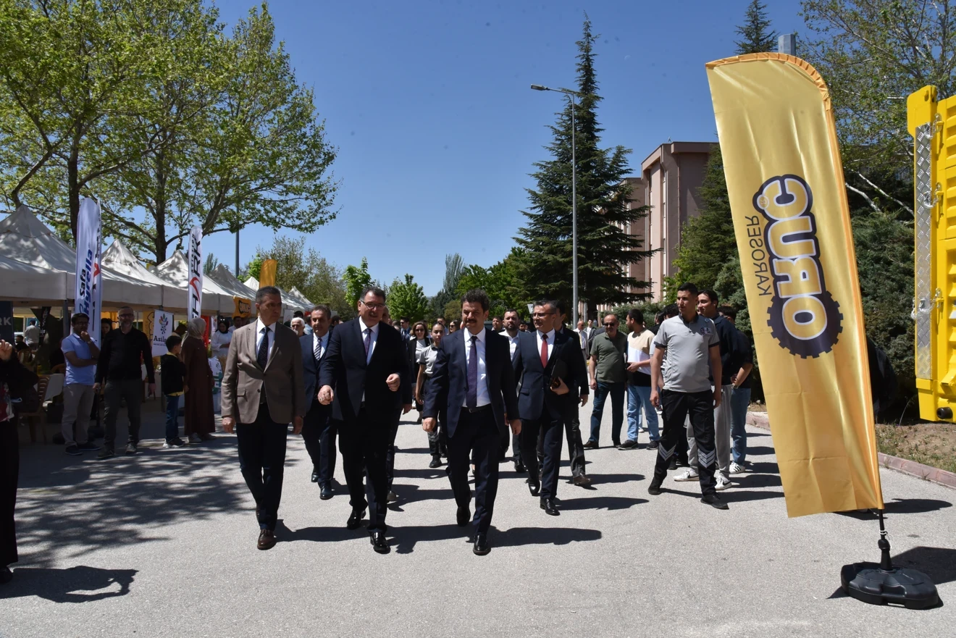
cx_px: 478
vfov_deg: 53.2
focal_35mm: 24
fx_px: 638
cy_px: 319
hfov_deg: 73.7
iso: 1250
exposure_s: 1/1000
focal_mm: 24
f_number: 16
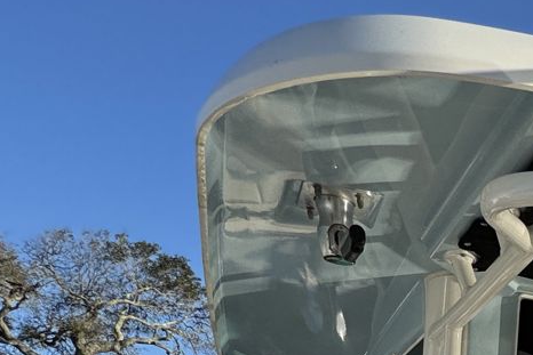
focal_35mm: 50
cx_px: 732
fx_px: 740
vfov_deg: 19.9
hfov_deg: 29.6
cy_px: 635
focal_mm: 2.22
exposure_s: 1/1832
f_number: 2.2
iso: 50
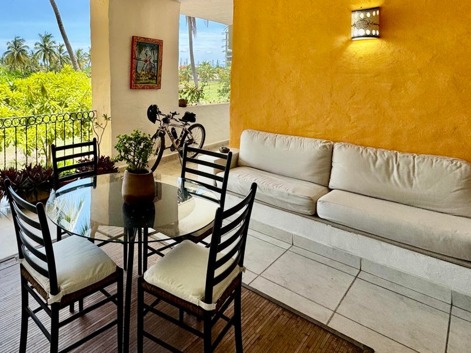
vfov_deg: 54.1
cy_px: 88
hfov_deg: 68.7
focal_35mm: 24
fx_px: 327
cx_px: 142
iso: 40
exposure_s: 1/501
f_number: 2.2
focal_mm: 2.22
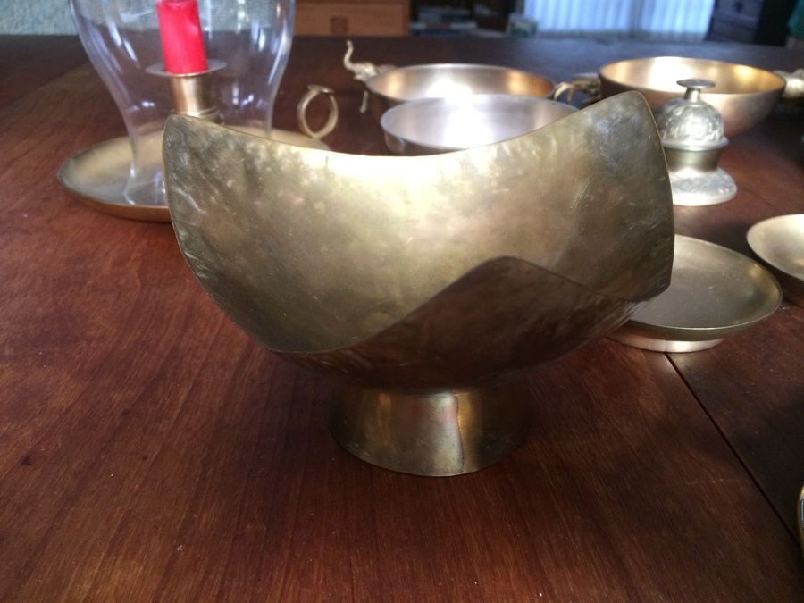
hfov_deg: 60.0
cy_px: 302
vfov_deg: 46.8
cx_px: 402
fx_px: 697
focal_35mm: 30
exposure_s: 1/30
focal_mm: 4.12
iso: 160
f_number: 2.2
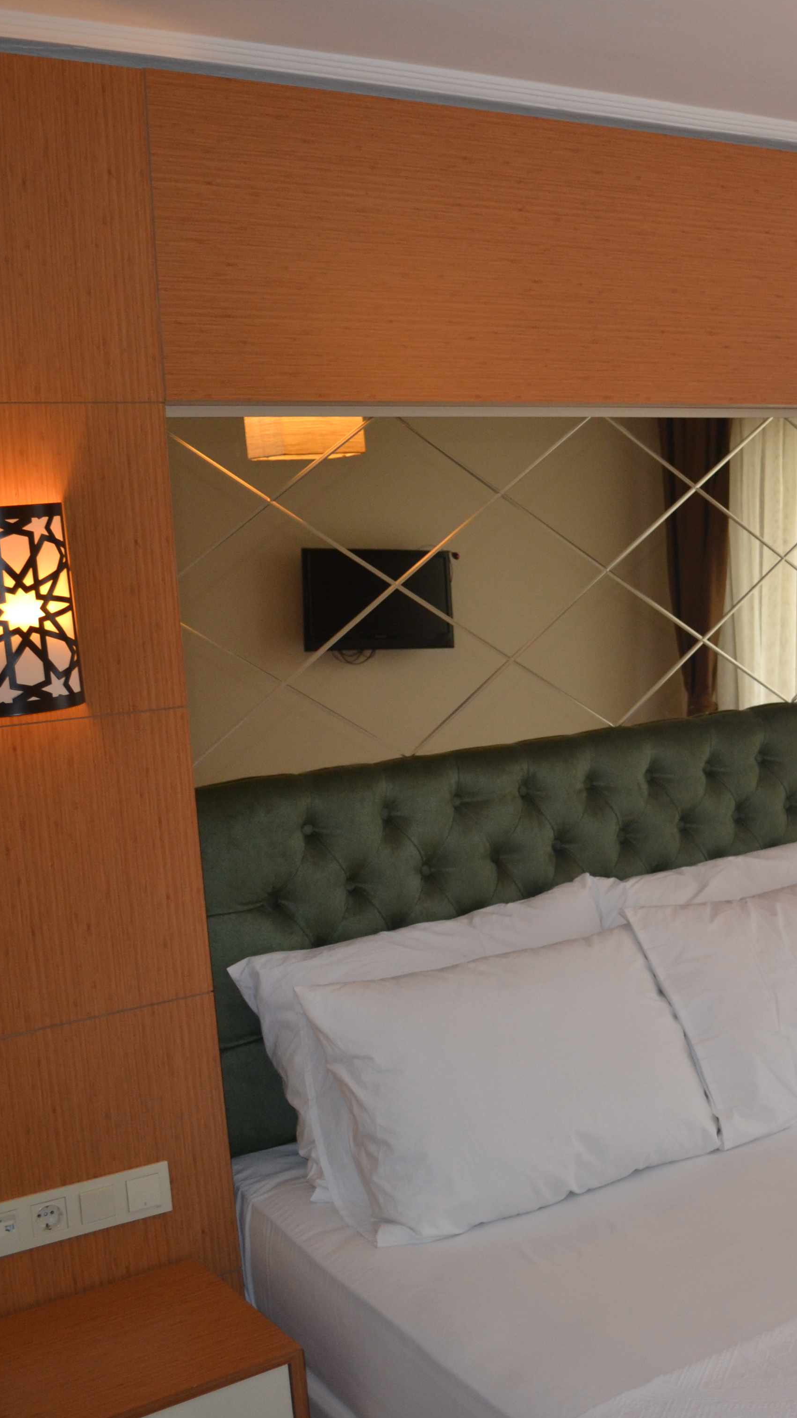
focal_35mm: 43
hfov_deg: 25.1
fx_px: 1615
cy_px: 708
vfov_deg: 47.4
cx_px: 939
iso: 400
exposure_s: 1/60
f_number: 3.5
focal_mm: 18
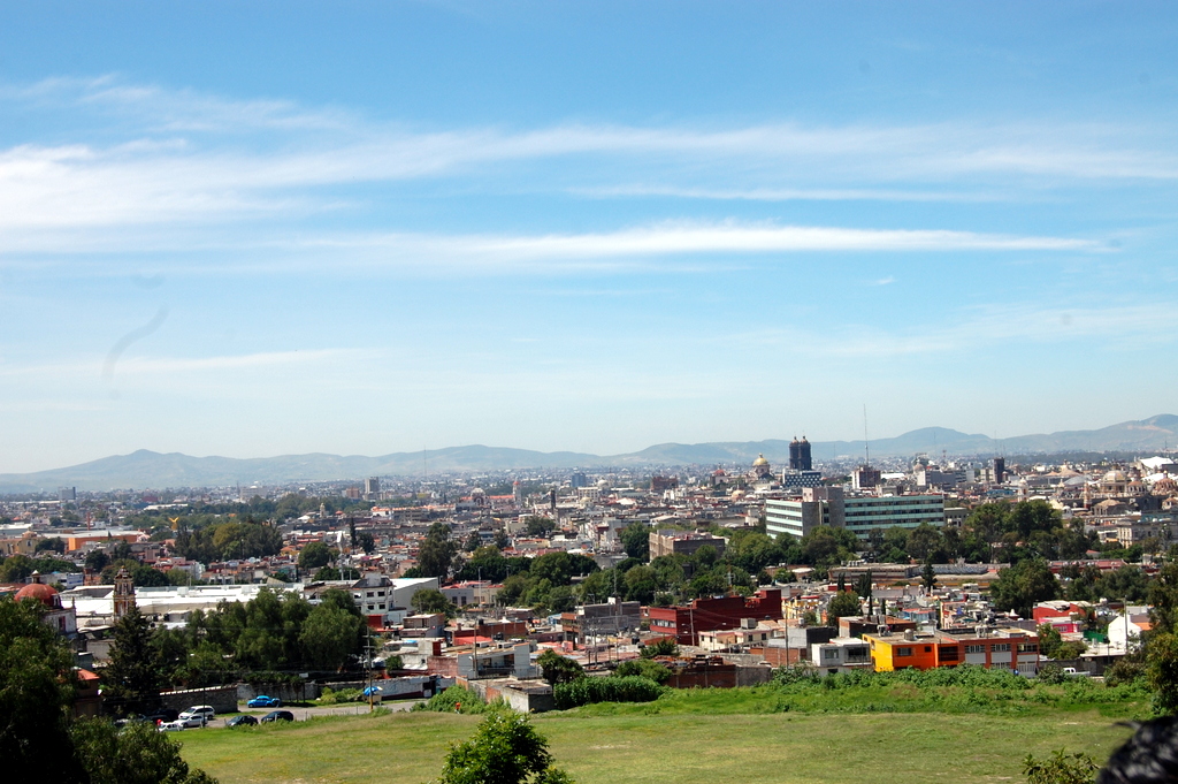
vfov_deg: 23.7
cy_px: 392
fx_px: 1864
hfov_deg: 35.1
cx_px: 589
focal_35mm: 57
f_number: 10
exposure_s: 1/400
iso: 200
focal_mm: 38
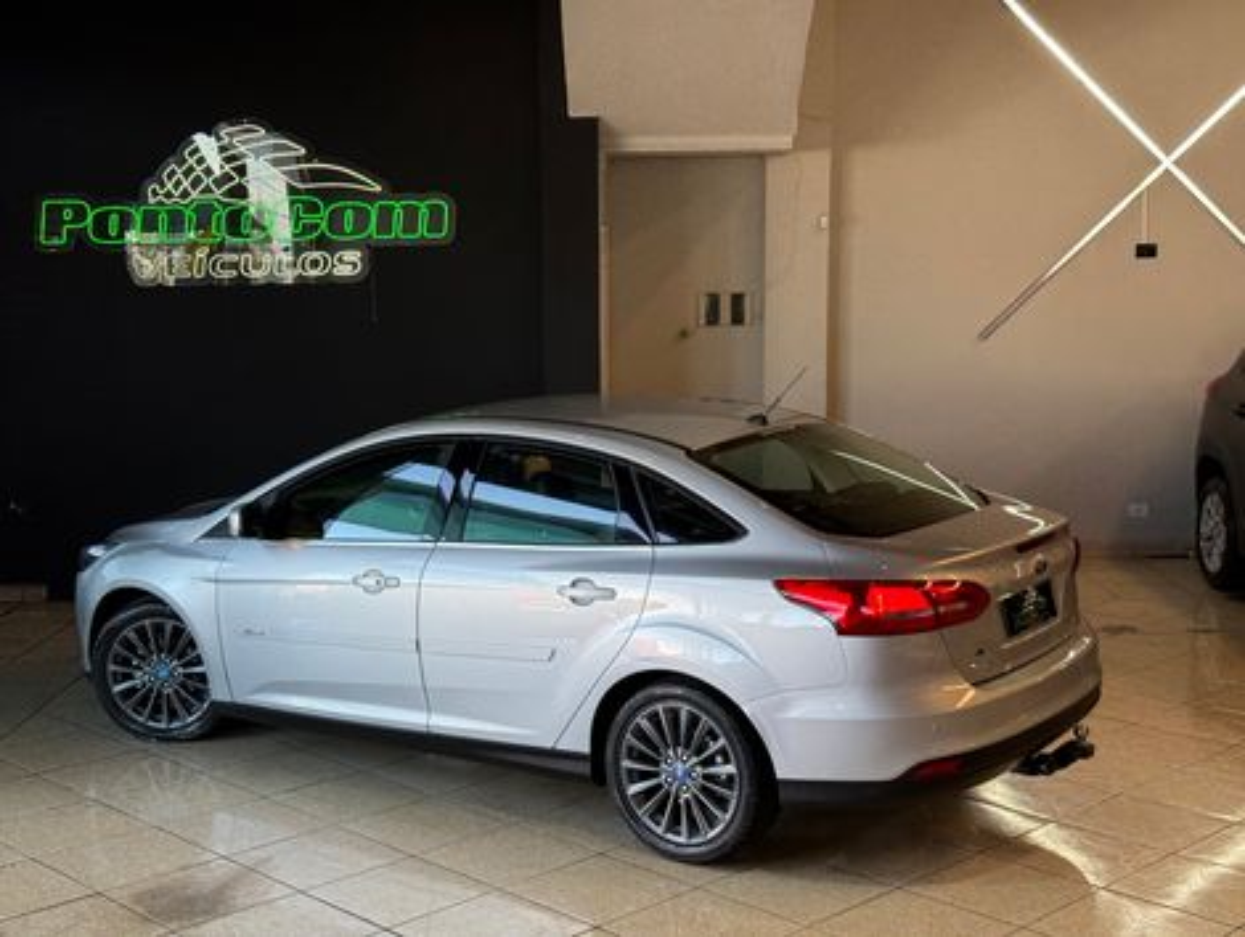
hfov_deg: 39.6
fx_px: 1729
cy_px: 468
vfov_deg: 30.3
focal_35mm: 48
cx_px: 622
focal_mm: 6.76
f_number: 1.78
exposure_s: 1/120
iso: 100
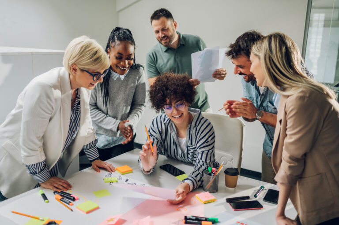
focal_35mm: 35
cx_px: 170
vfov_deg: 37.8
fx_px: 329
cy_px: 112
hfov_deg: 54.5
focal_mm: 35
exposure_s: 1/125
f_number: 1.8
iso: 320
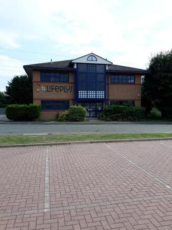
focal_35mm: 27
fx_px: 179
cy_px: 115
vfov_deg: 65.3
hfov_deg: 51.4
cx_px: 86
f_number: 1.7
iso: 40
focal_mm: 3.71
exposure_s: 1/1377
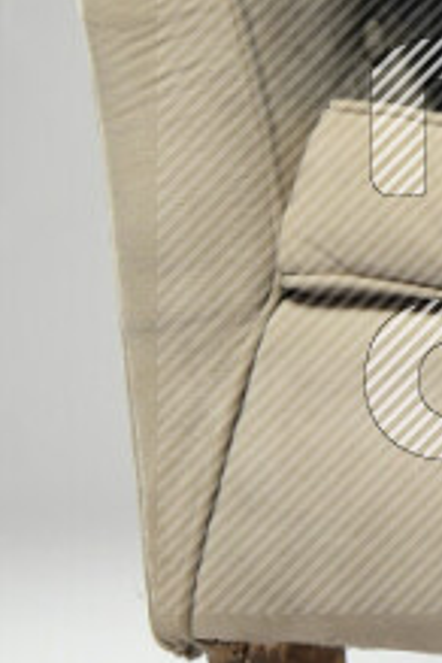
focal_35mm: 192
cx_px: 911
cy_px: 94
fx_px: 3536
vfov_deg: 10.7
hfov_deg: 6.9
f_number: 5.6
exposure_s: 1/125
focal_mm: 35
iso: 400
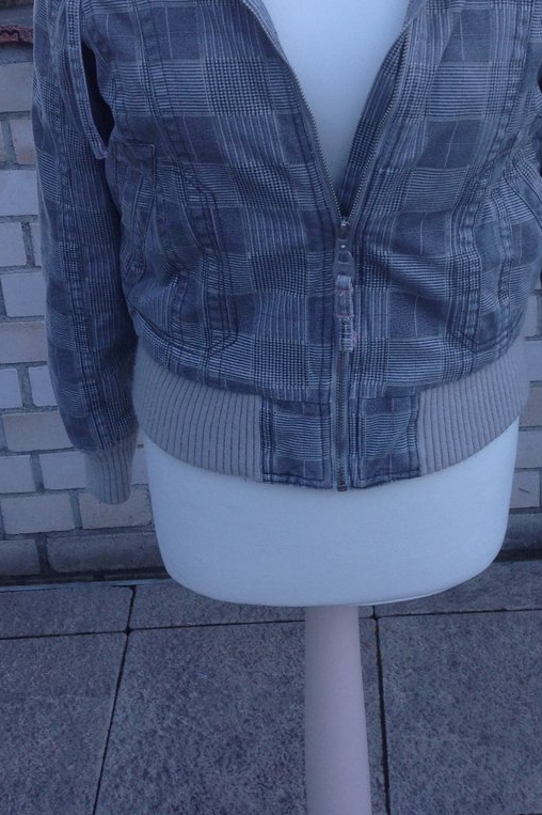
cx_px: 319
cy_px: 247
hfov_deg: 22.6
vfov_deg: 33.0
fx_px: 1356
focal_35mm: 60
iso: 50
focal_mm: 4.12
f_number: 2.4
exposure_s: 1/164
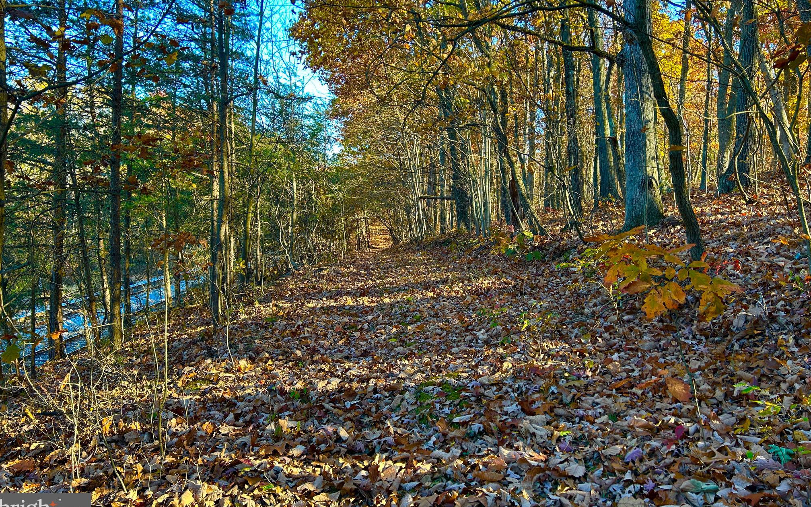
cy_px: 217
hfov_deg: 66.5
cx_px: 403
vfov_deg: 44.4
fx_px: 619
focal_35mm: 28
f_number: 1.5
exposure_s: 1/183
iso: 40
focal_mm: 5.7
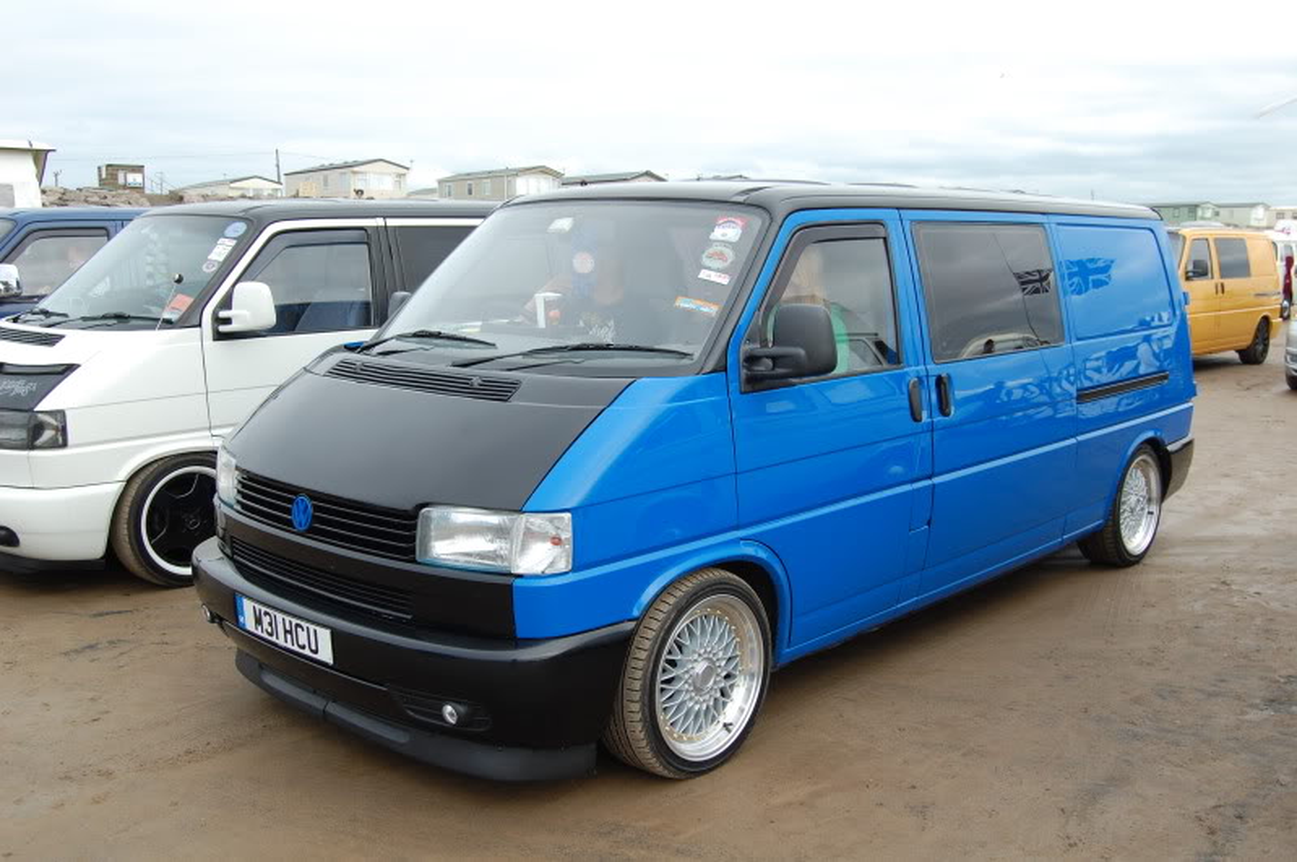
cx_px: 648
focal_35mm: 34
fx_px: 1242
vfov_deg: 38.3
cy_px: 431
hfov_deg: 55.2
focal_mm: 23
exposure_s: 1/160
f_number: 7.1
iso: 200
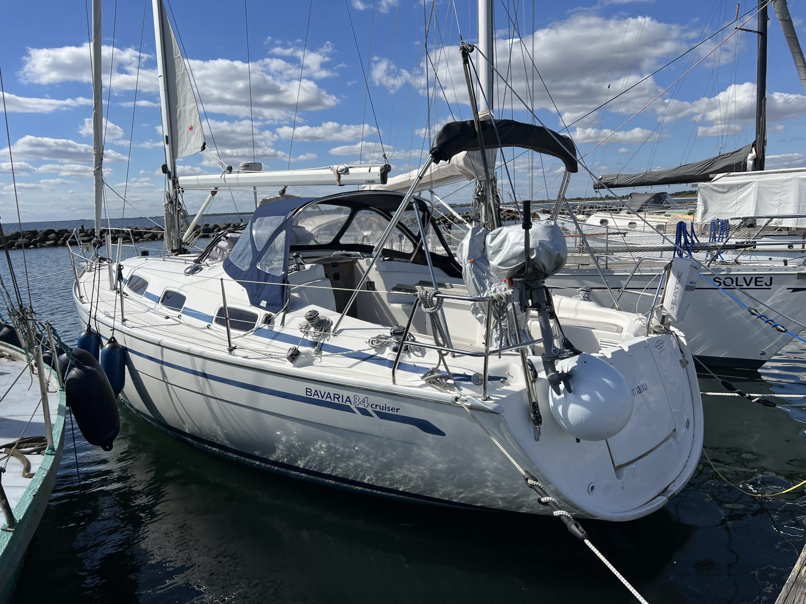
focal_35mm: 26
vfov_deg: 53.1
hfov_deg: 67.3
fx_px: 605
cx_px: 403
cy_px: 302
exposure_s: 1/7463
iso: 50
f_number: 1.5
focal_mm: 5.7
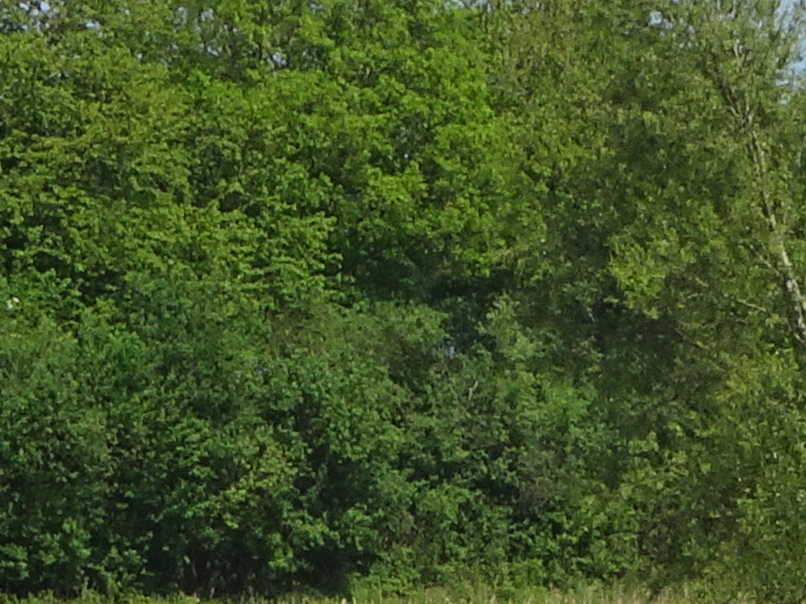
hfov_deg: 4.8
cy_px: 296
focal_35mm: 414
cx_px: 492
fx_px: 9638
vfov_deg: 3.6
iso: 80
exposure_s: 1/500
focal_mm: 12.42
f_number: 5
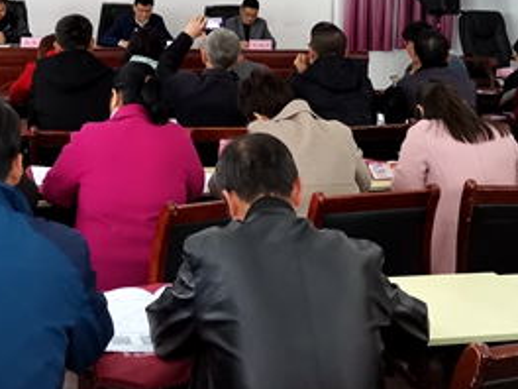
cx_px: 167
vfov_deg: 23.6
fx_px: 883
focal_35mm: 59
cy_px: -10
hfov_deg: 32.4
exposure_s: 1/50
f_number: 1.8
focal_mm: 4.75
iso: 500
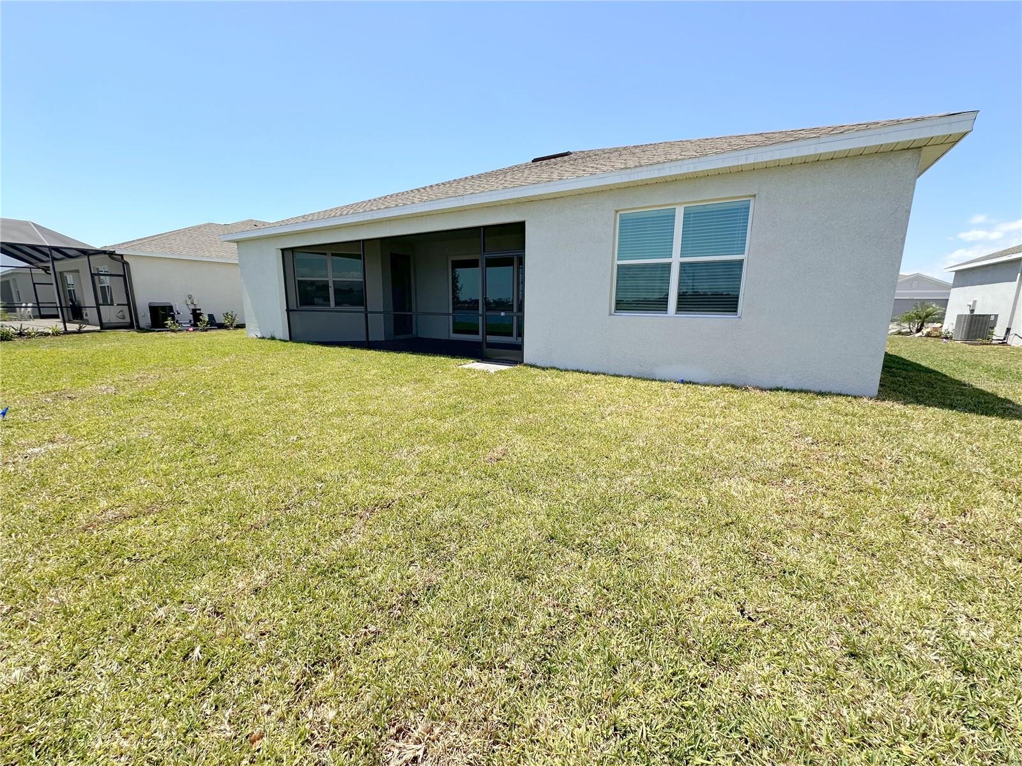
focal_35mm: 14
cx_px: 511
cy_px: 383
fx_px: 413
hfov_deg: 102.1
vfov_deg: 85.7
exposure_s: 1/1366
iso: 40
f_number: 2.2
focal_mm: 2.22
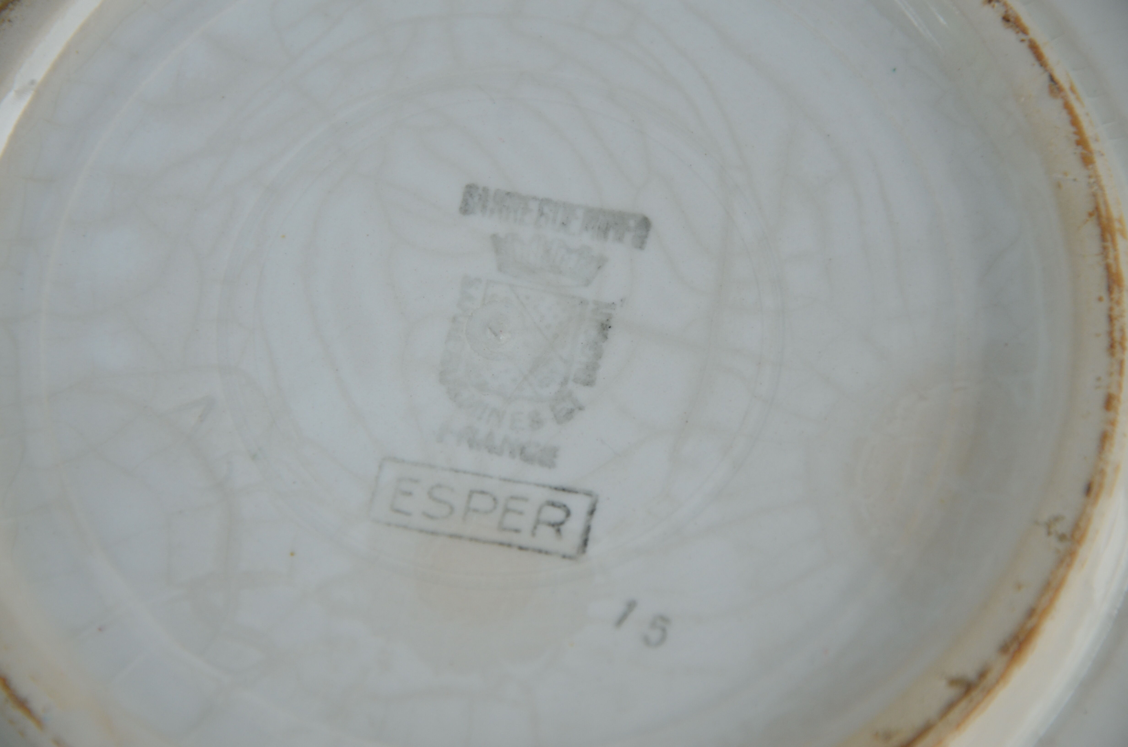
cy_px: 374
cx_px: 564
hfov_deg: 13.1
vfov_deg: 8.7
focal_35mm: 158
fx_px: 4925
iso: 400
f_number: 6.3
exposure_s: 1/125
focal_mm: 105
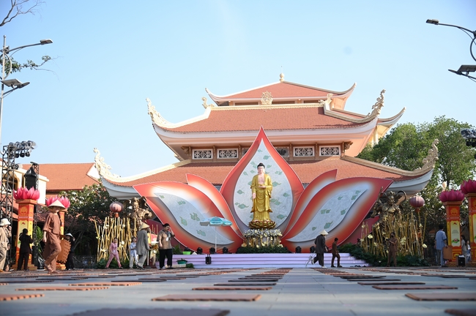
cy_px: 158
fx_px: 634
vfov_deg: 28.0
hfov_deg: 41.2
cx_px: 238
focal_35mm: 48
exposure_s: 1/320
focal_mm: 48
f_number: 4
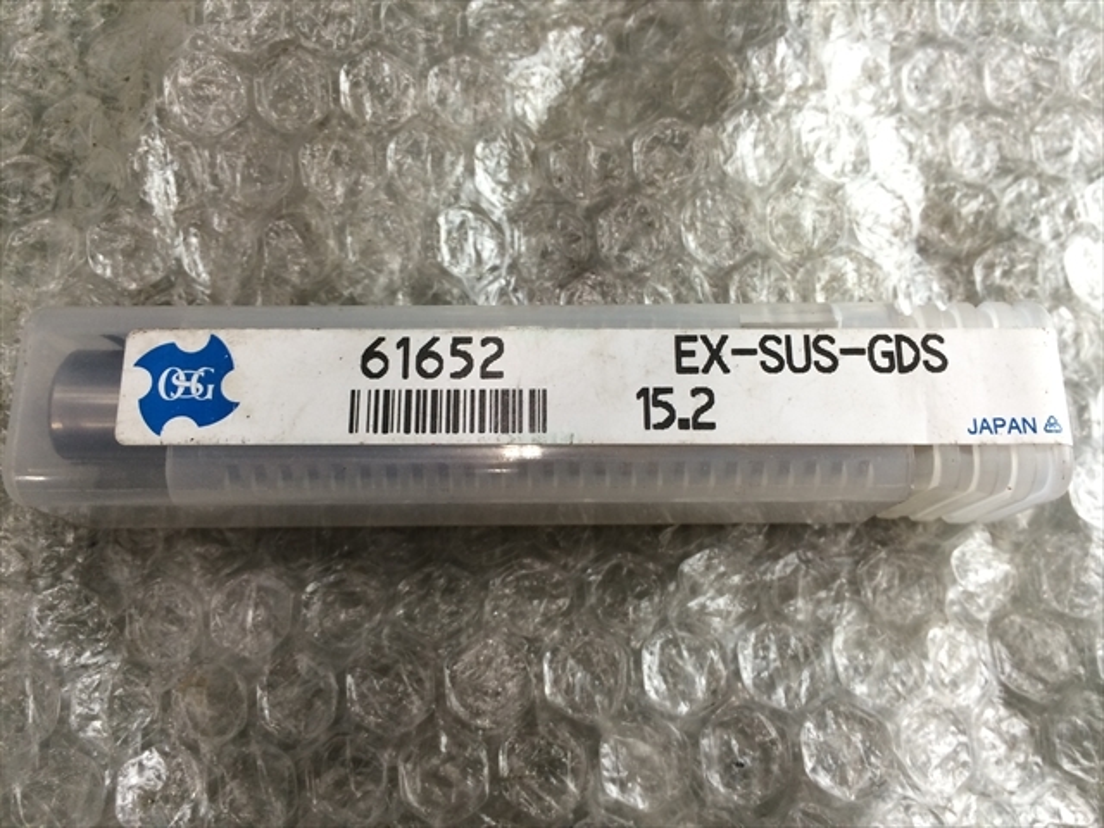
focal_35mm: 29
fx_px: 925
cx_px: 552
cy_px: 414
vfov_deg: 48.2
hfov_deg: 61.7
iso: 64
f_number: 2.2
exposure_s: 1/30
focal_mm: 4.15
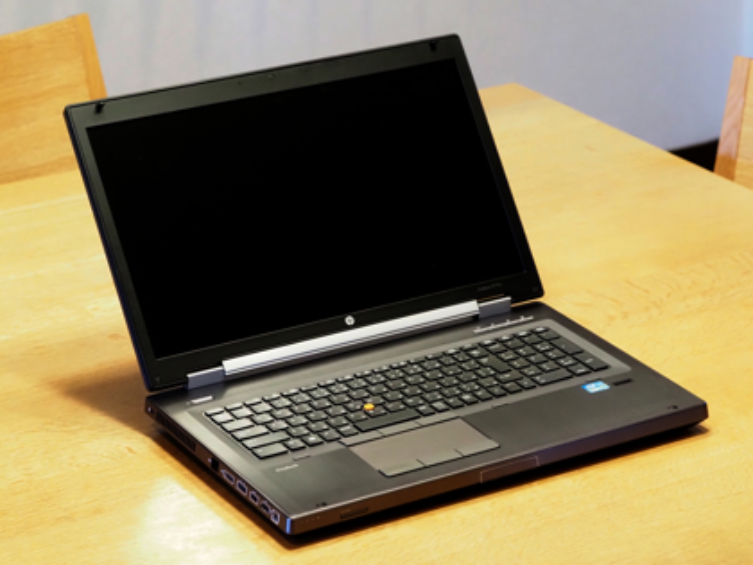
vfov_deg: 12.3
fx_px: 2610
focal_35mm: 120
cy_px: 282
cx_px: 376
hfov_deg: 16.4
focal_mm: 60
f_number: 5.6
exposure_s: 1/100
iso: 6400
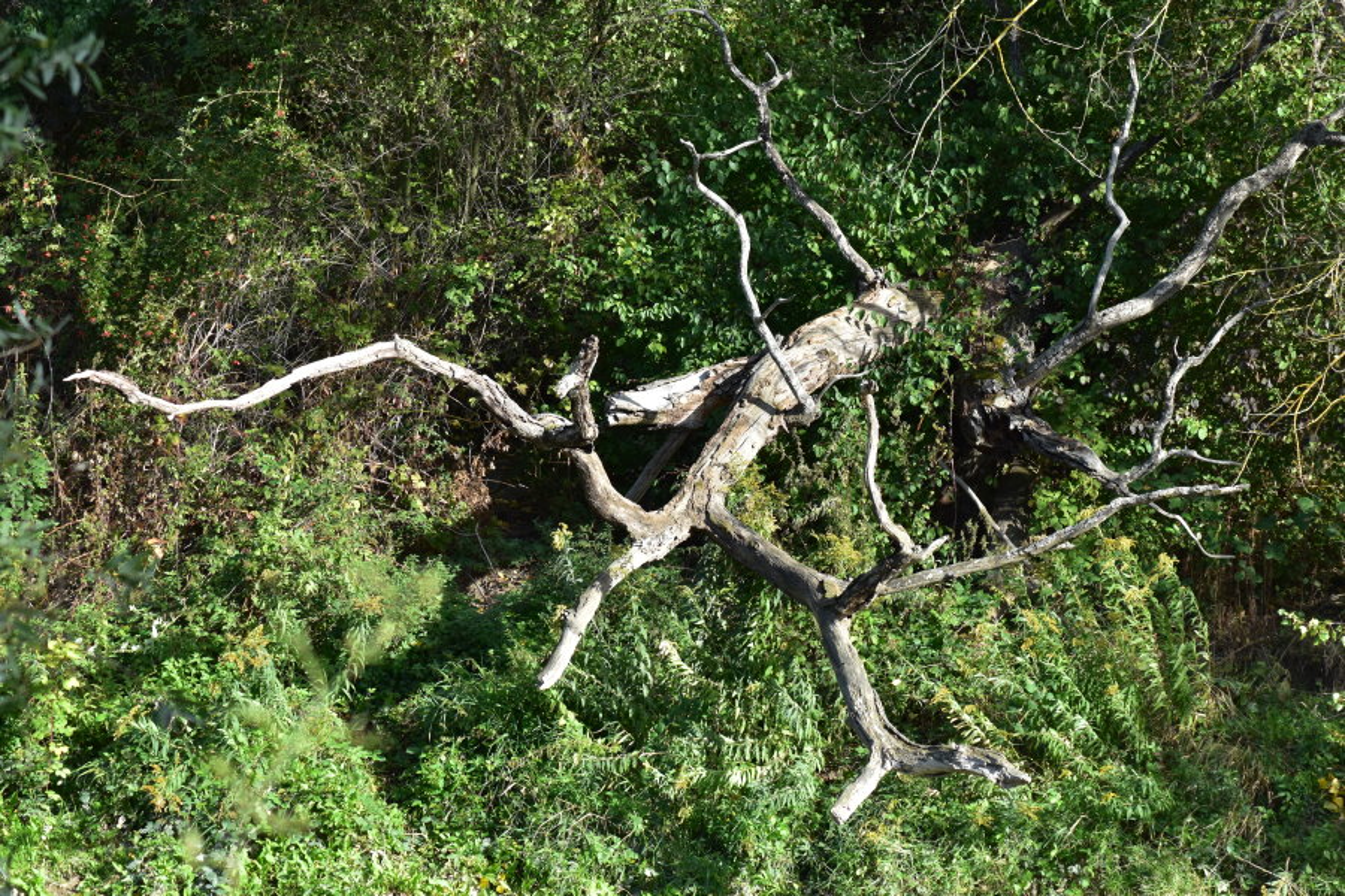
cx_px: 672
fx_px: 7565
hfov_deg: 10.2
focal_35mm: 202
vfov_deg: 6.8
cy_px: 448
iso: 400
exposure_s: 1/320
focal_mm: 135
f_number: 10
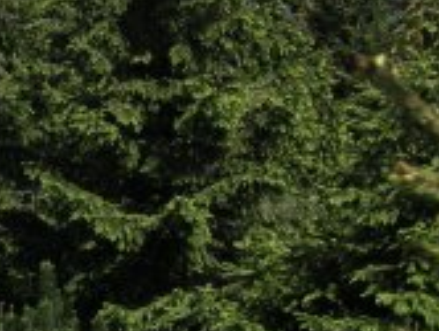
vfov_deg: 3.3
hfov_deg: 4.4
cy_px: -222
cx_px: 169
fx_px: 5728
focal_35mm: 451
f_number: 5.6
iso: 64
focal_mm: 24.5
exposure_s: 1/236
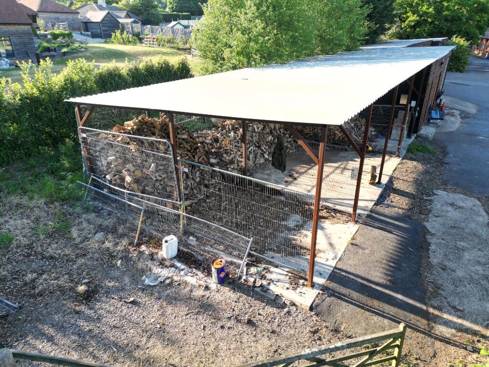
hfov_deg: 71.6
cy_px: 184
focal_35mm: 24
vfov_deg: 56.8
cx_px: 244
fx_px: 339
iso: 110
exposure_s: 1/500
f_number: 1.7
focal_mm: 6.72
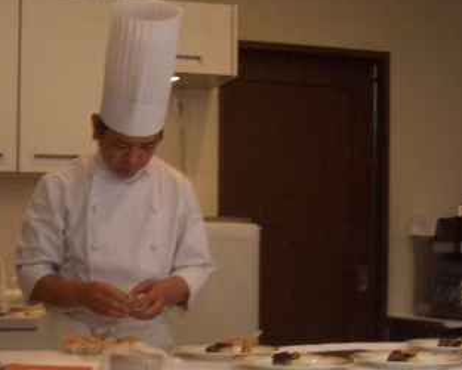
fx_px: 985
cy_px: 300
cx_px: 153
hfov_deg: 26.2
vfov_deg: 21.0
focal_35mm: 72
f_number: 4
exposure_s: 1/60
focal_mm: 4.8
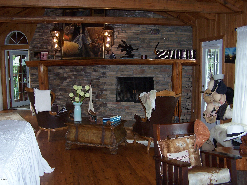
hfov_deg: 49.0
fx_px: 271
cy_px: 92
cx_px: 124
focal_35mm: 38
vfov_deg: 37.7
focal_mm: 6.3
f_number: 2.8
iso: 140
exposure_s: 1/60
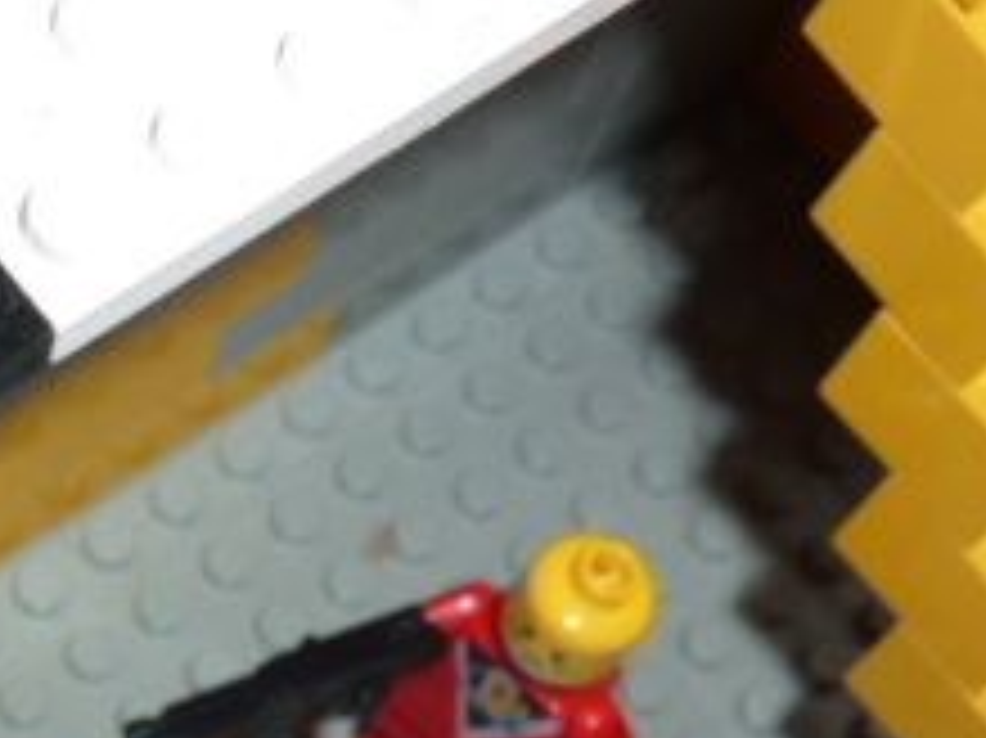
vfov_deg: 18.1
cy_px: 1076
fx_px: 2078
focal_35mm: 73
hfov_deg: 24.5
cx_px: -158
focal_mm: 4.1
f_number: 4
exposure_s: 1/30
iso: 100
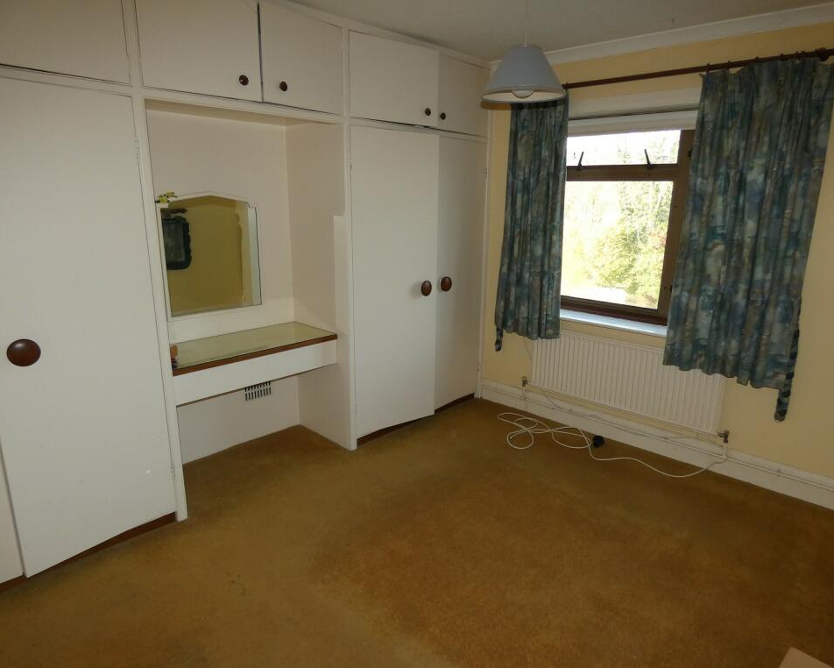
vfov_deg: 65.5
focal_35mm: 21
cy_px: 336
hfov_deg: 77.6
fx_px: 518
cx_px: 434
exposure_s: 1/125
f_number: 2.8
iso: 160
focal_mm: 3.6
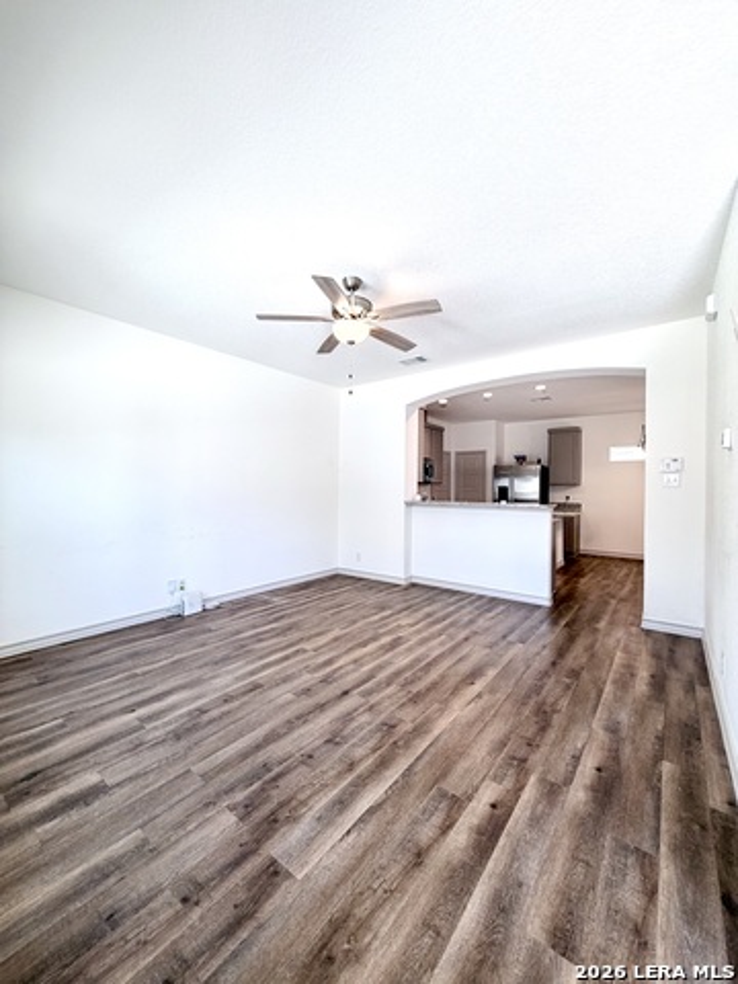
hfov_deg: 85.7
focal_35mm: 14
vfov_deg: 102.1
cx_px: 369
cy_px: 492
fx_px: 398
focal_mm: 2.22
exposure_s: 1/120
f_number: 2.2
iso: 80
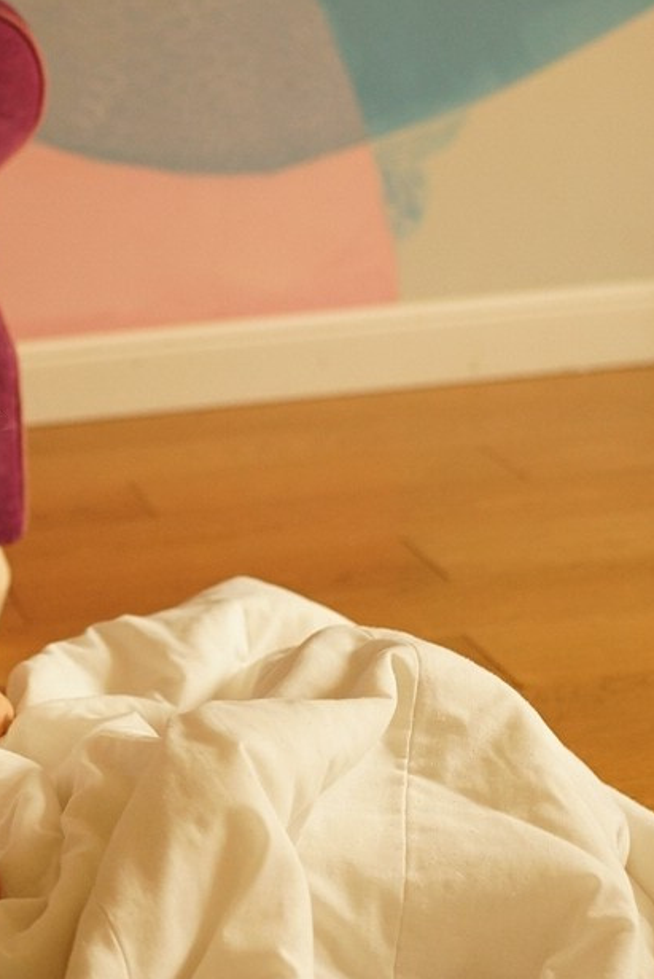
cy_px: 279
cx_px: -177
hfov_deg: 14.3
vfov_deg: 22.0
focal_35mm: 92
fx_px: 2503
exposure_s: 1/1250
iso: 1250
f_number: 2
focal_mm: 35
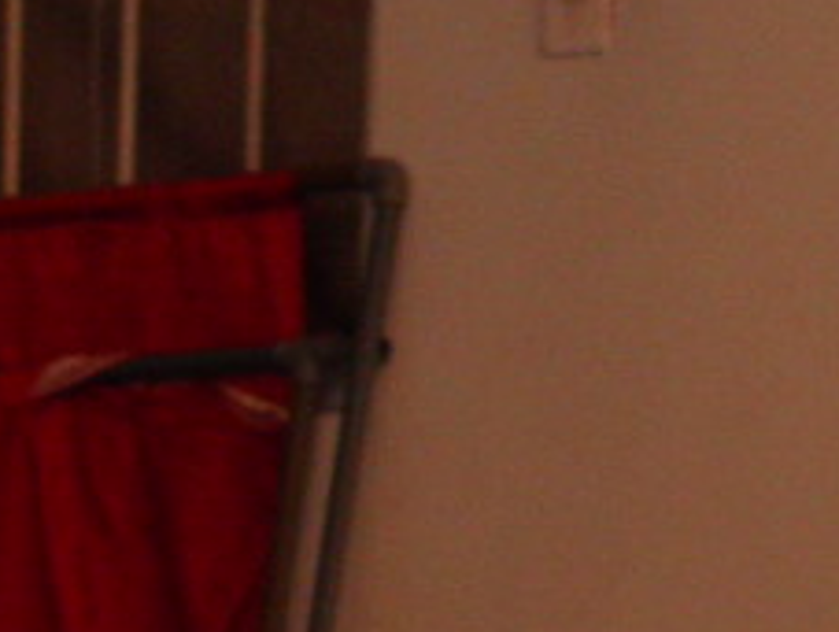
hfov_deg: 9.4
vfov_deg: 7.3
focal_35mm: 197
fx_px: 4782
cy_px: 1146
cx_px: -846
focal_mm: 6.3
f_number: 3.1
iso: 100
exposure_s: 1/50
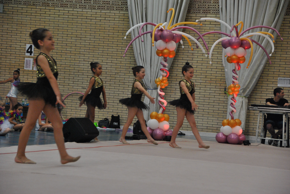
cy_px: 97
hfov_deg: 18.2
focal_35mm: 112
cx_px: 145
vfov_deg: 12.2
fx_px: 907
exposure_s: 1/250
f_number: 5.3
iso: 800
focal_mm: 75
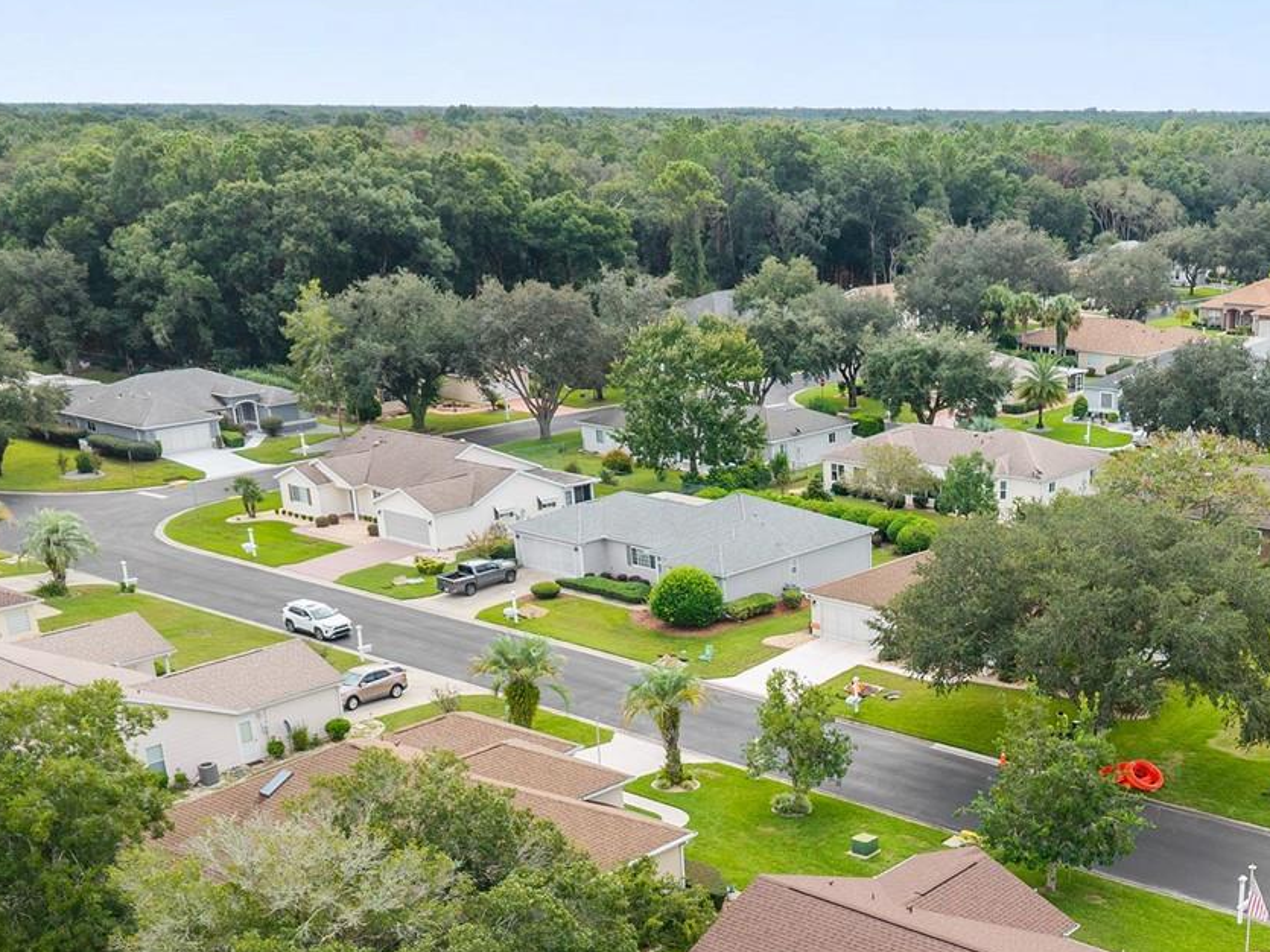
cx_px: 966
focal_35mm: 46
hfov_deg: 40.0
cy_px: 800
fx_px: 1687
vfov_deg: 30.5
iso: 230
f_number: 1.8
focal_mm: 8.67
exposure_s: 1/2000
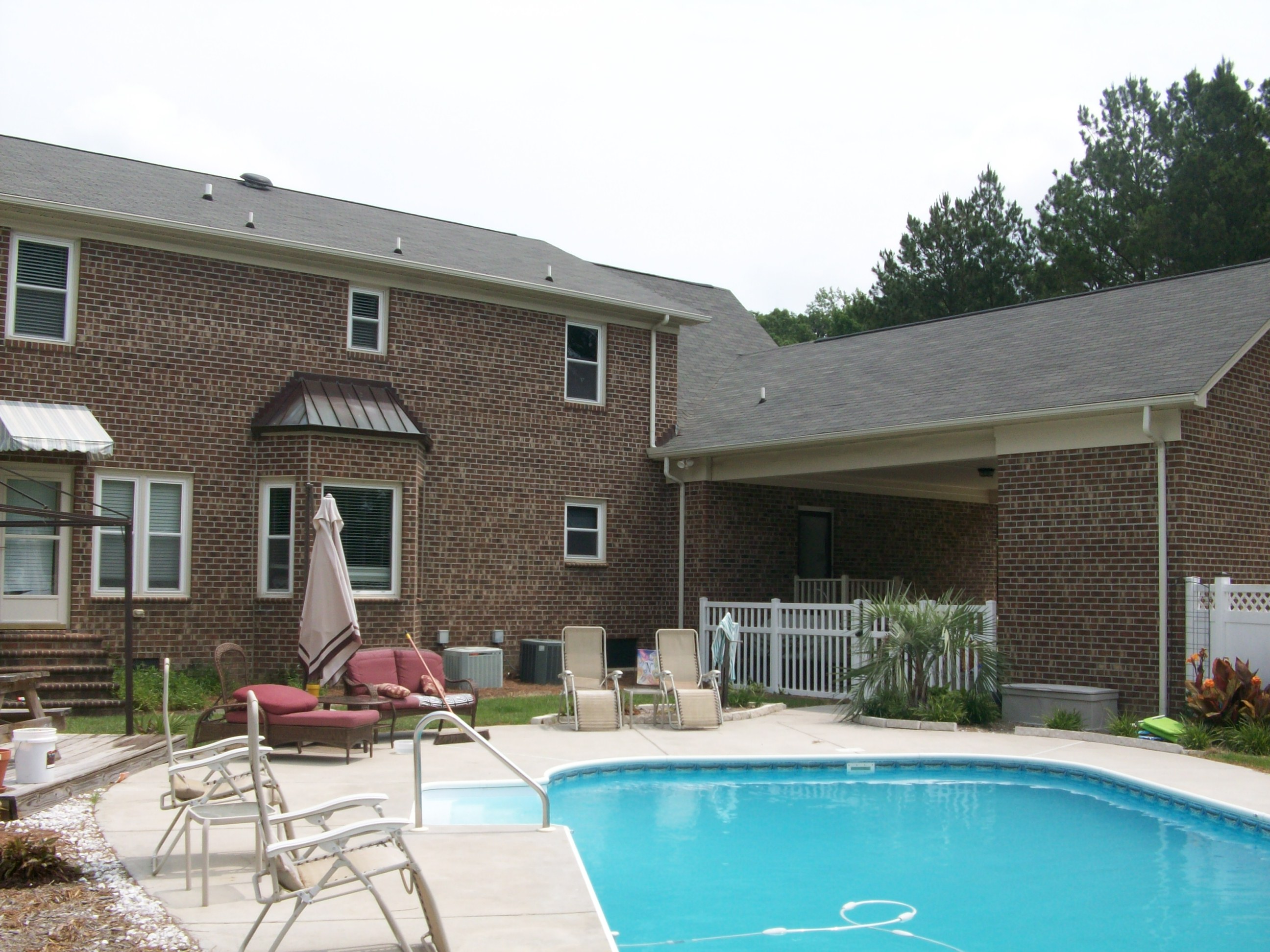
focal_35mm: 34
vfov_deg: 41.8
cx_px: 635
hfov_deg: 54.0
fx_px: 1247
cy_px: 476
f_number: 5.5
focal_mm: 5.7
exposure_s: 1/375
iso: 64
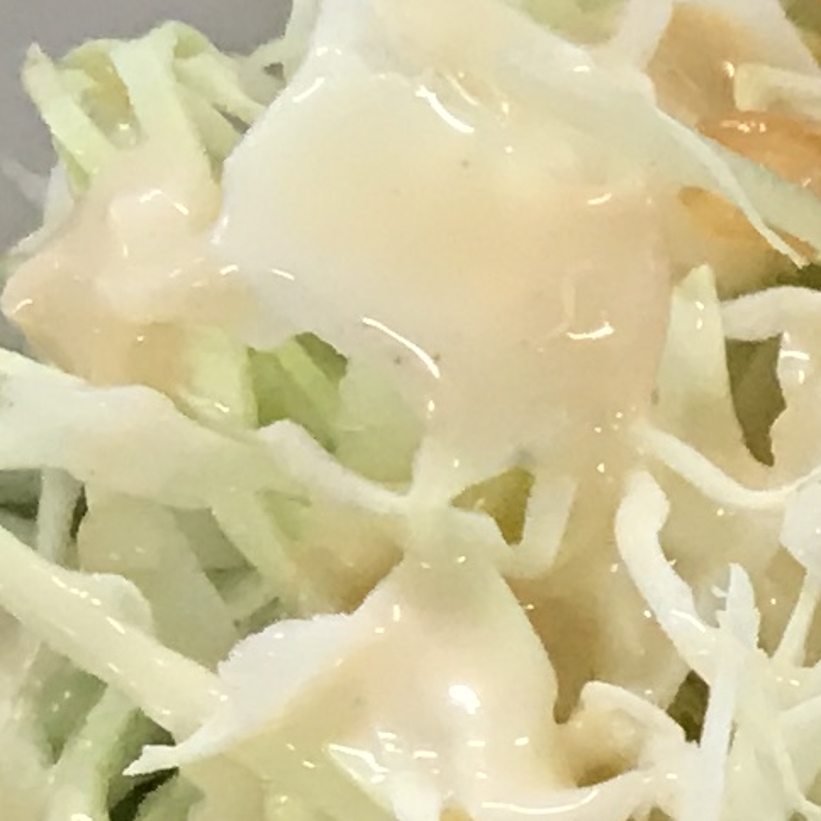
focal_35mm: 206
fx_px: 5528
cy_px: 814
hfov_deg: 7.7
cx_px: 2198
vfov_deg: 8.4
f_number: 1.8
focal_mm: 3.99
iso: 32
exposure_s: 1/30
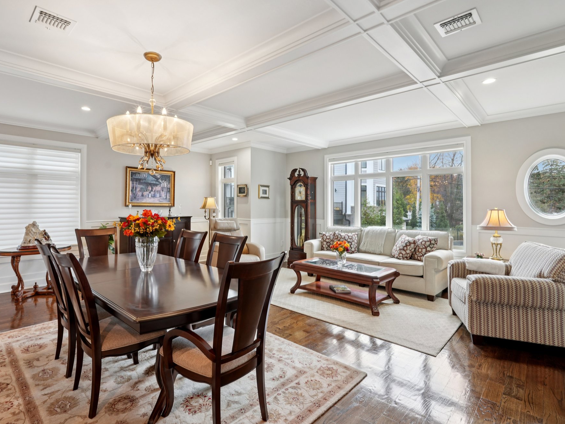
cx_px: 244
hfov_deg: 87.2
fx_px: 294
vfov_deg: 71.6
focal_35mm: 18
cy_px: 220
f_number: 8
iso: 400
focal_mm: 16
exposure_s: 1/15
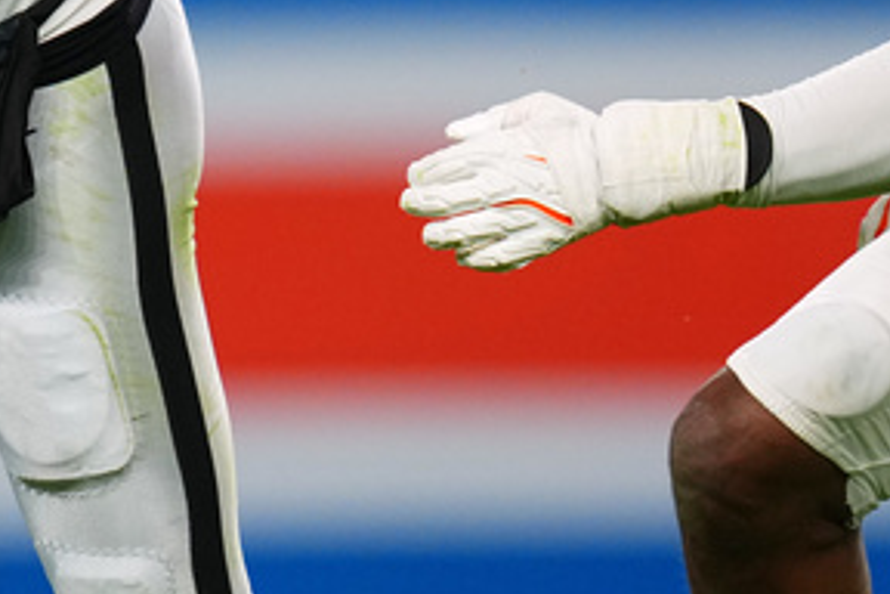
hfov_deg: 1.4
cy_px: -82
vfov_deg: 1.0
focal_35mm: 1424
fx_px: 35202
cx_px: 49
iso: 1600
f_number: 2.8
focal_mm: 400
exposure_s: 1/1600
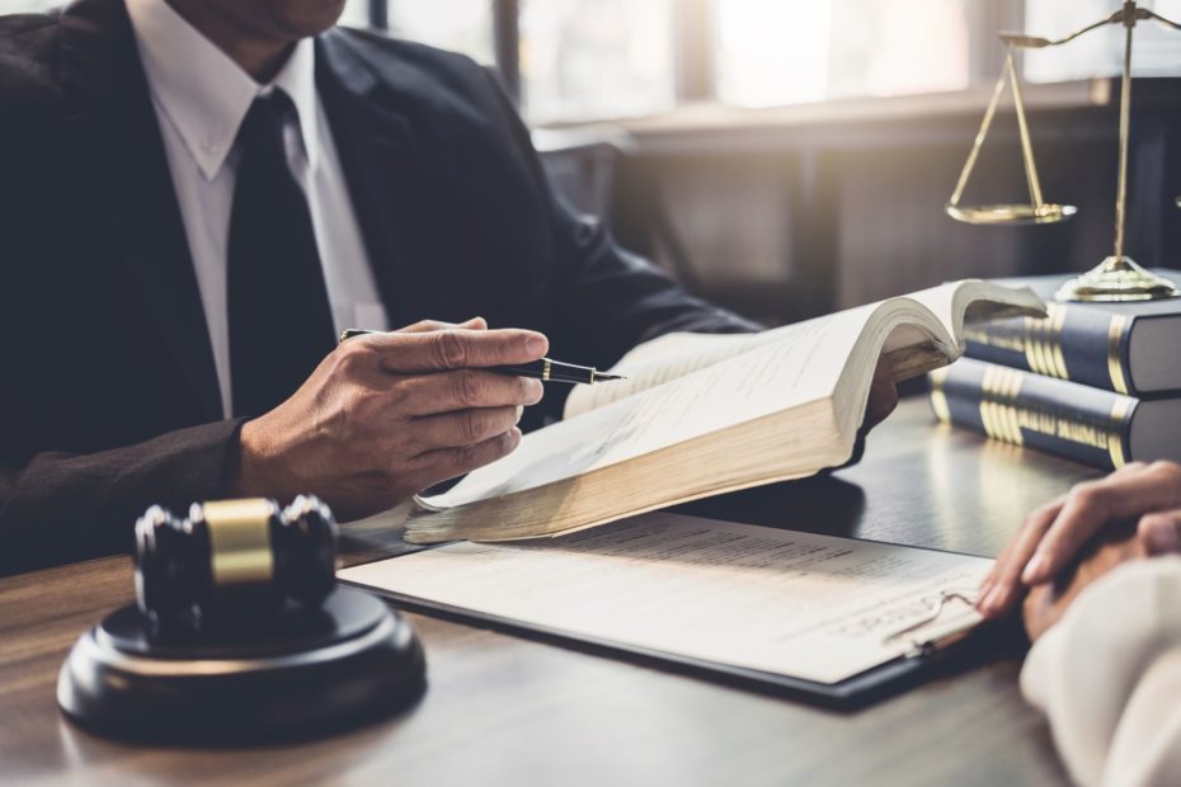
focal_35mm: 53
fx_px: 1739
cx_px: 590
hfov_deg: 37.5
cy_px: 394
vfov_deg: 25.5
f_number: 2
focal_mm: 35
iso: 640
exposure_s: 1/80
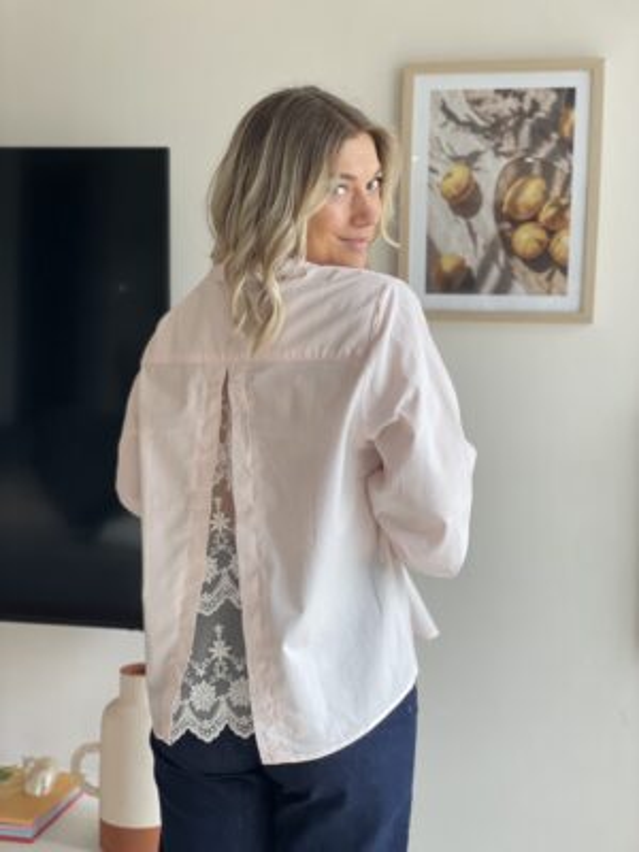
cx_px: 320
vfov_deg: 36.8
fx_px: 1280
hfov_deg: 28.0
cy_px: 426
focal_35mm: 52
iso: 40
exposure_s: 1/122
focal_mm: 6
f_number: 2
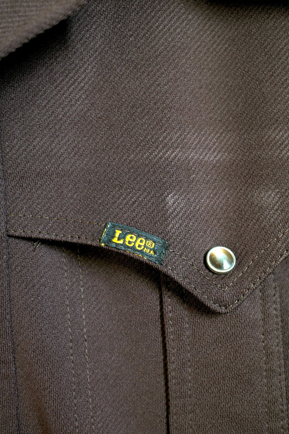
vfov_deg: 55.7
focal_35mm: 34
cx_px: 140
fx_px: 409
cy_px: 239
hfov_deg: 38.9
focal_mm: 18.3
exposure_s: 1/10
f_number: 2.8
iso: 100
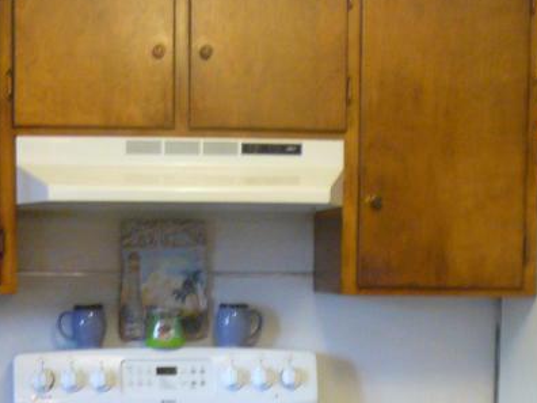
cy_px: 512
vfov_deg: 15.2
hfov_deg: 20.9
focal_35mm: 93
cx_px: 142
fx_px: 1443
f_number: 2.8
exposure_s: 1/13
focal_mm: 6
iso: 200
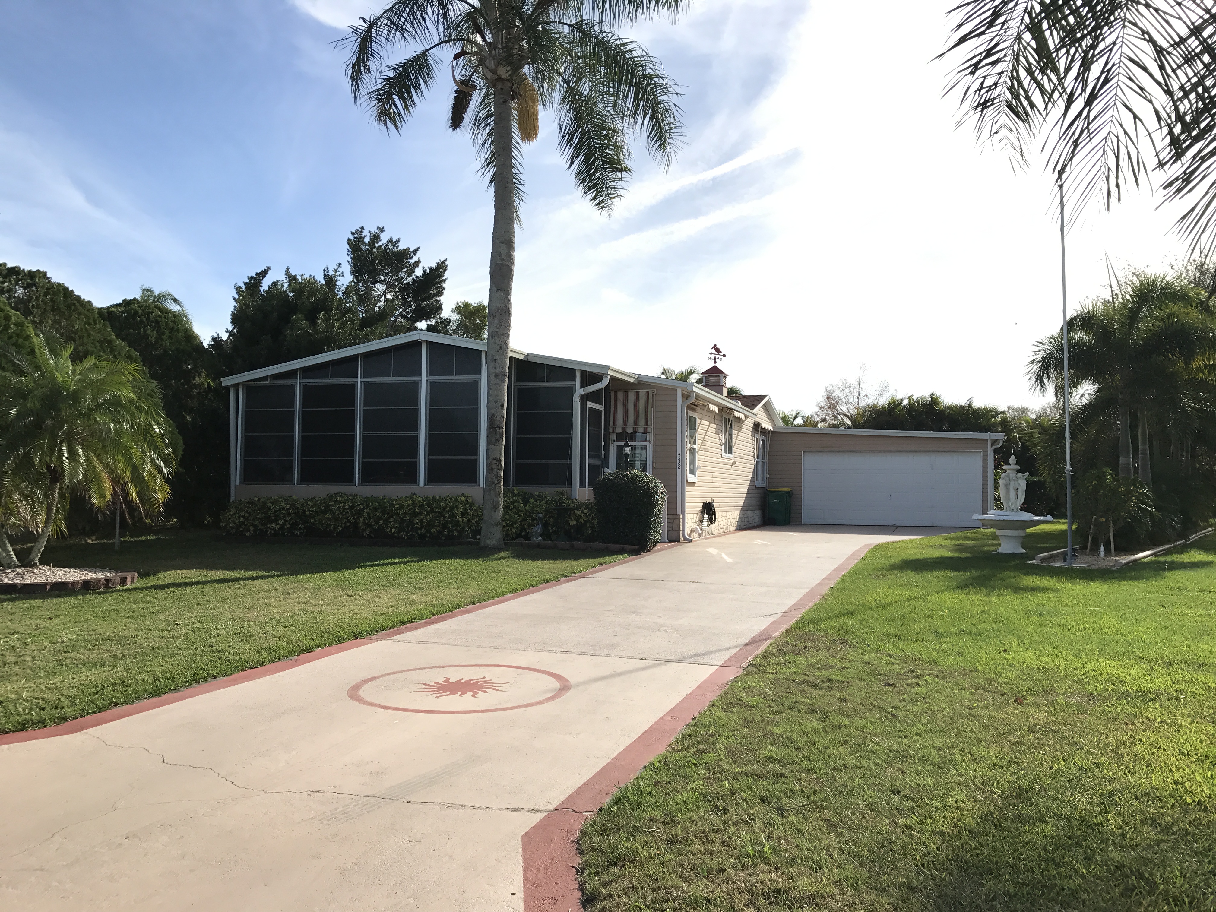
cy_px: 456
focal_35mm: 28
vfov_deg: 49.7
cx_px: 608
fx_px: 984
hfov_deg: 63.4
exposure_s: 1/2591
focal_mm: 3.99
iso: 20
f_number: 1.8
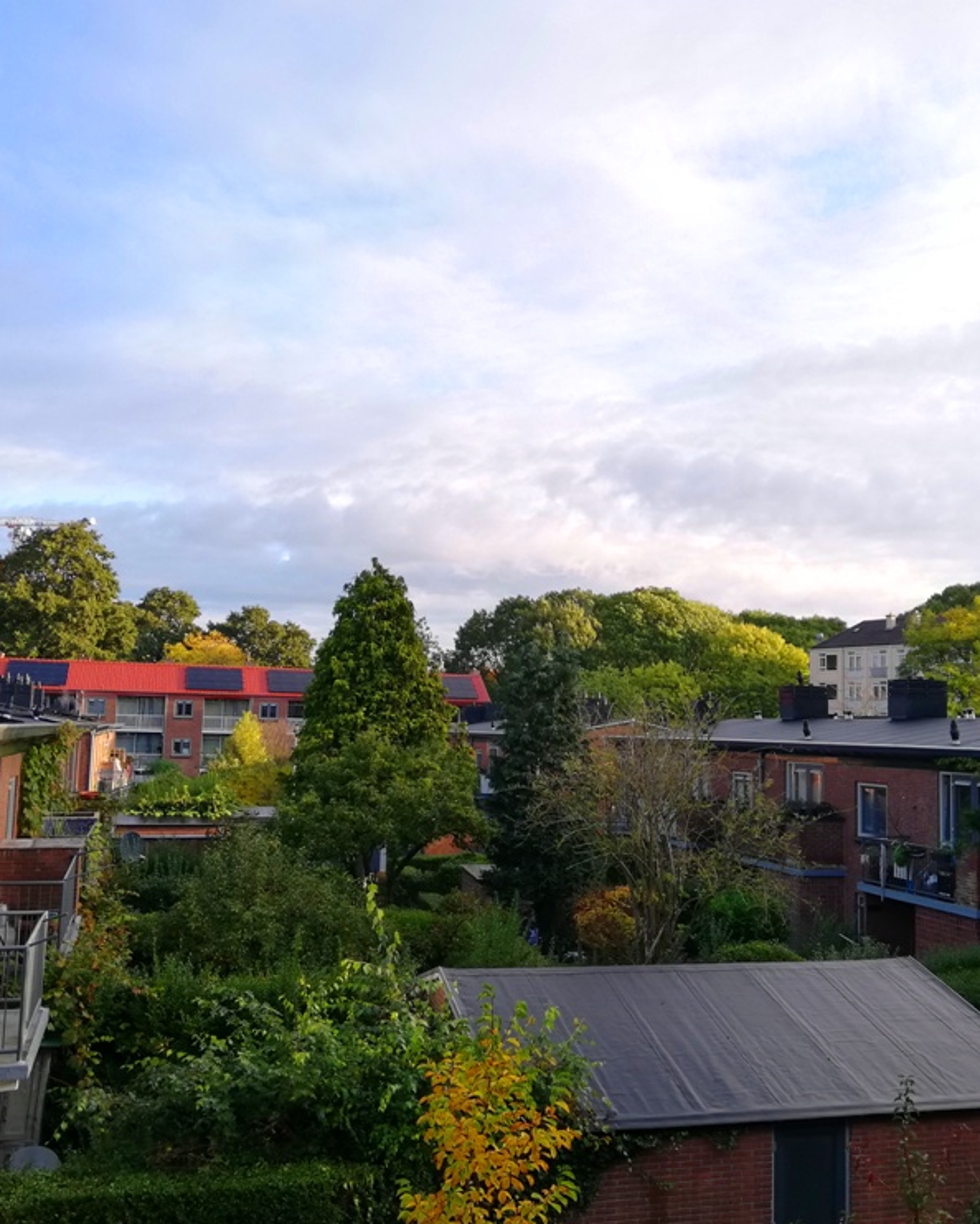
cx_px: 525
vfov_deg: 51.5
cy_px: 607
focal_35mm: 35
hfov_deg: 42.2
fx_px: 1268
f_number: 2.2
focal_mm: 3.81
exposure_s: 1/149
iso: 50
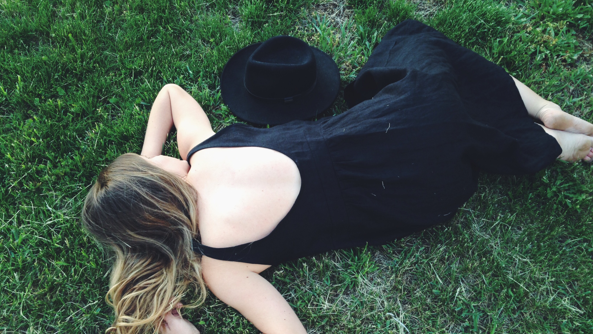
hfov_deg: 55.3
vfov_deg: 32.8
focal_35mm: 36
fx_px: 566
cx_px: 296
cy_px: 186
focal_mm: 4.12
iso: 64
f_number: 2.4
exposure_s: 1/40
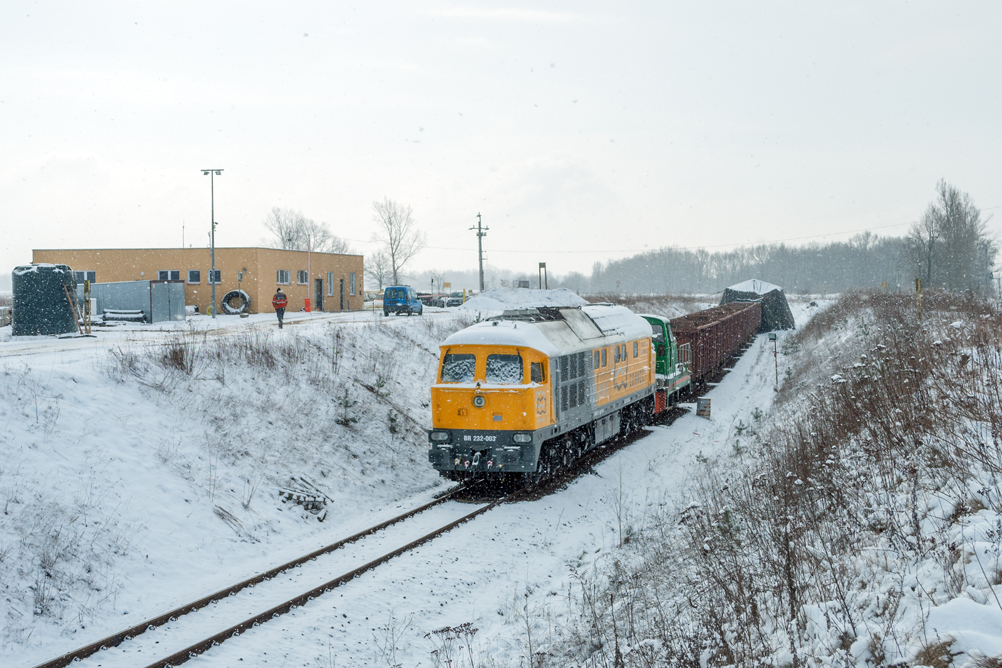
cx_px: 501
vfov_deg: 28.1
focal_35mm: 48
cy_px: 334
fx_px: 1336
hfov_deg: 41.1
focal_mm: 32
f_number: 8
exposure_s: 1/400
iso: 100
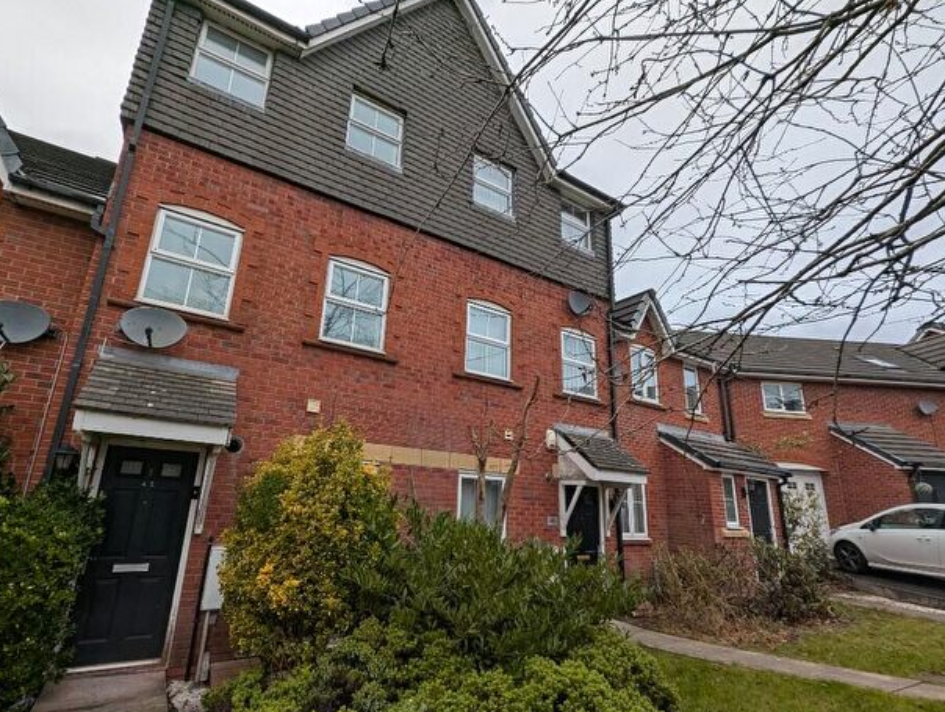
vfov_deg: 81.9
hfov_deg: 97.7
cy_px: 370
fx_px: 410
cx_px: 423
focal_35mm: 15
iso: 48
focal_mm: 1.95
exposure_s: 1/142
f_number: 2.2
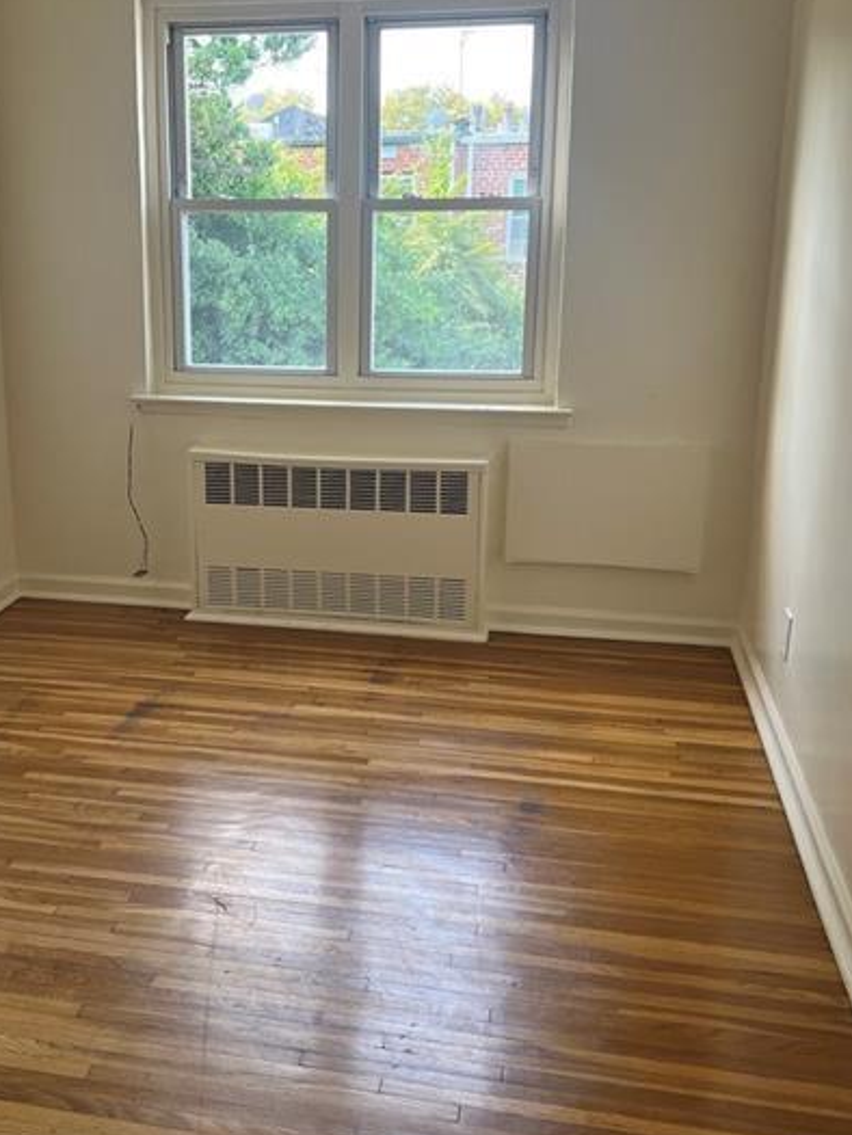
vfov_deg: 48.9
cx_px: 298
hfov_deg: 37.4
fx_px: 1247
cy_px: 504
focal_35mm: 38
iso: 64
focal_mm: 5.7
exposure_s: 1/130
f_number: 1.5
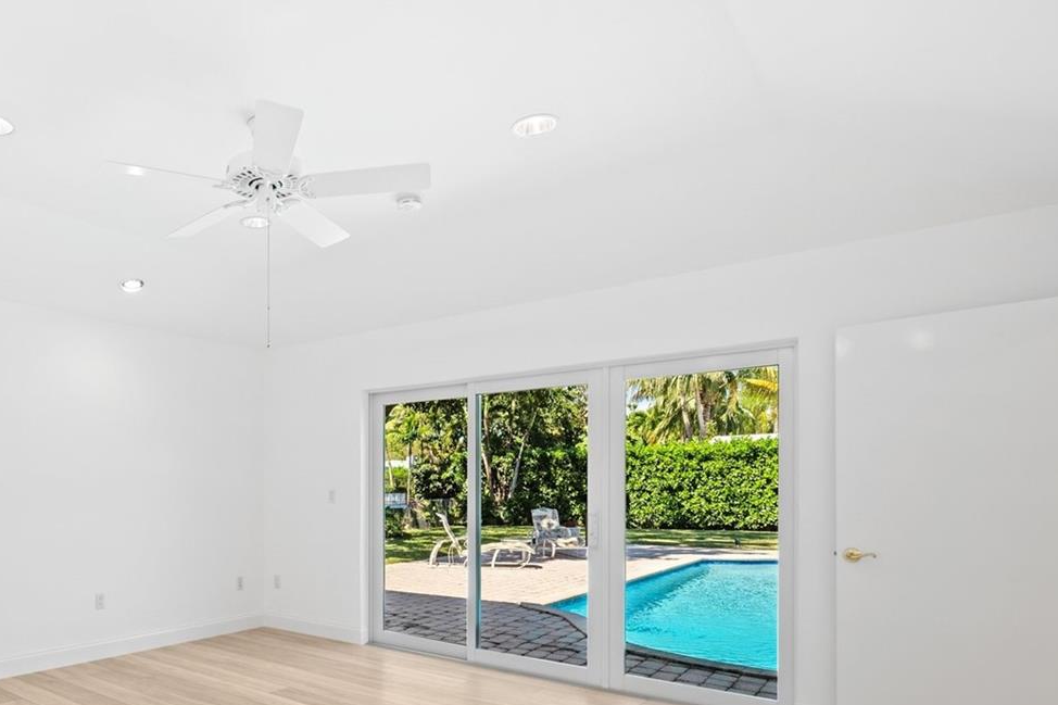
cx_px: 273
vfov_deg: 53.7
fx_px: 676
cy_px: 484
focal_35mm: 23
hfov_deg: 71.3
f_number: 3.5
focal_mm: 14
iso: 100
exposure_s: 1/50
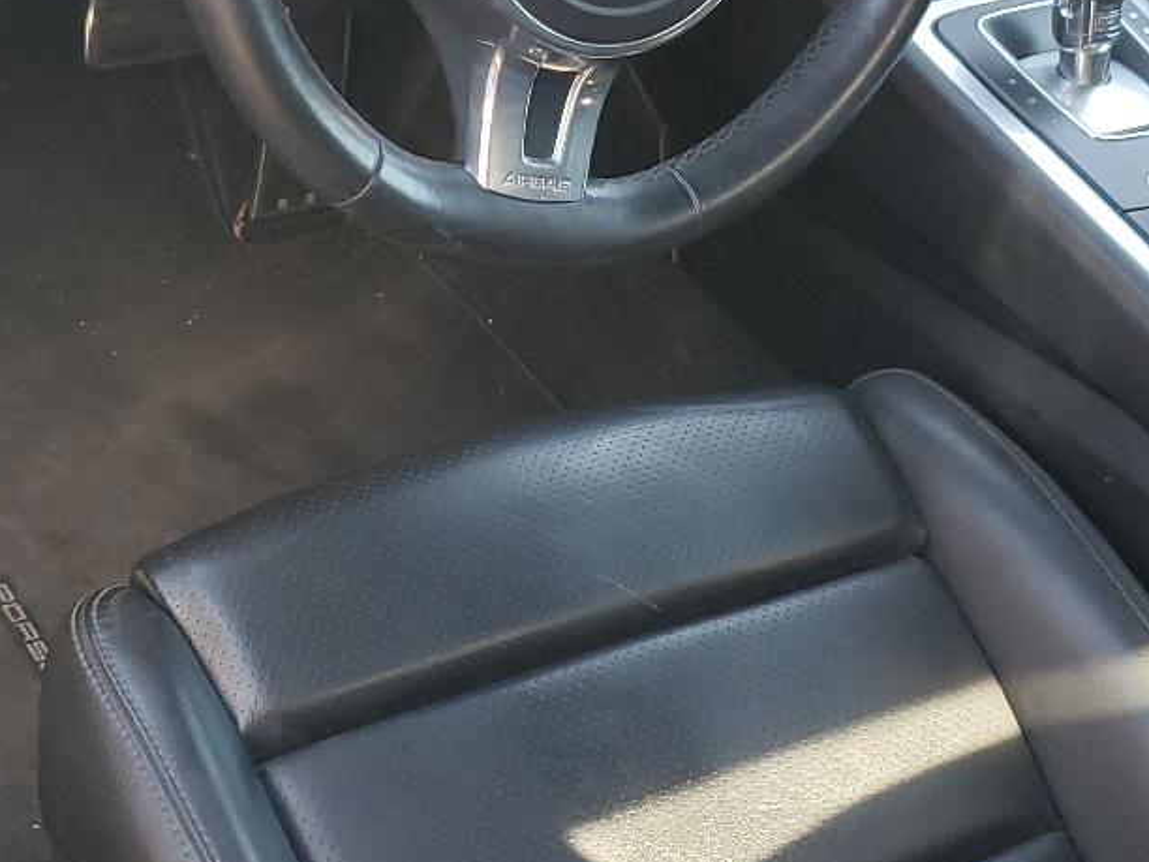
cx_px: 522
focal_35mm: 68
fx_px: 2257
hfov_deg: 28.5
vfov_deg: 21.6
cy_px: 319
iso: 76
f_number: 1.5
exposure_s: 1/120
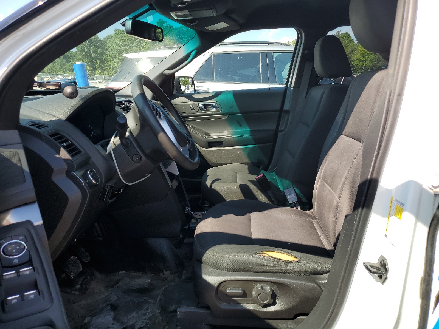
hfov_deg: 67.3
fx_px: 330
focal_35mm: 26
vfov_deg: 53.1
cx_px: 220
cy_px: 164
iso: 50
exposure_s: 1/1111
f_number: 1.5
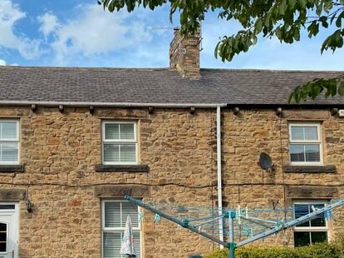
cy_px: 184
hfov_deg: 41.9
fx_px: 437
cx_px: 92
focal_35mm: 44
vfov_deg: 32.4
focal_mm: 4.25
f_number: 1.8
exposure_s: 1/1808
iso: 32
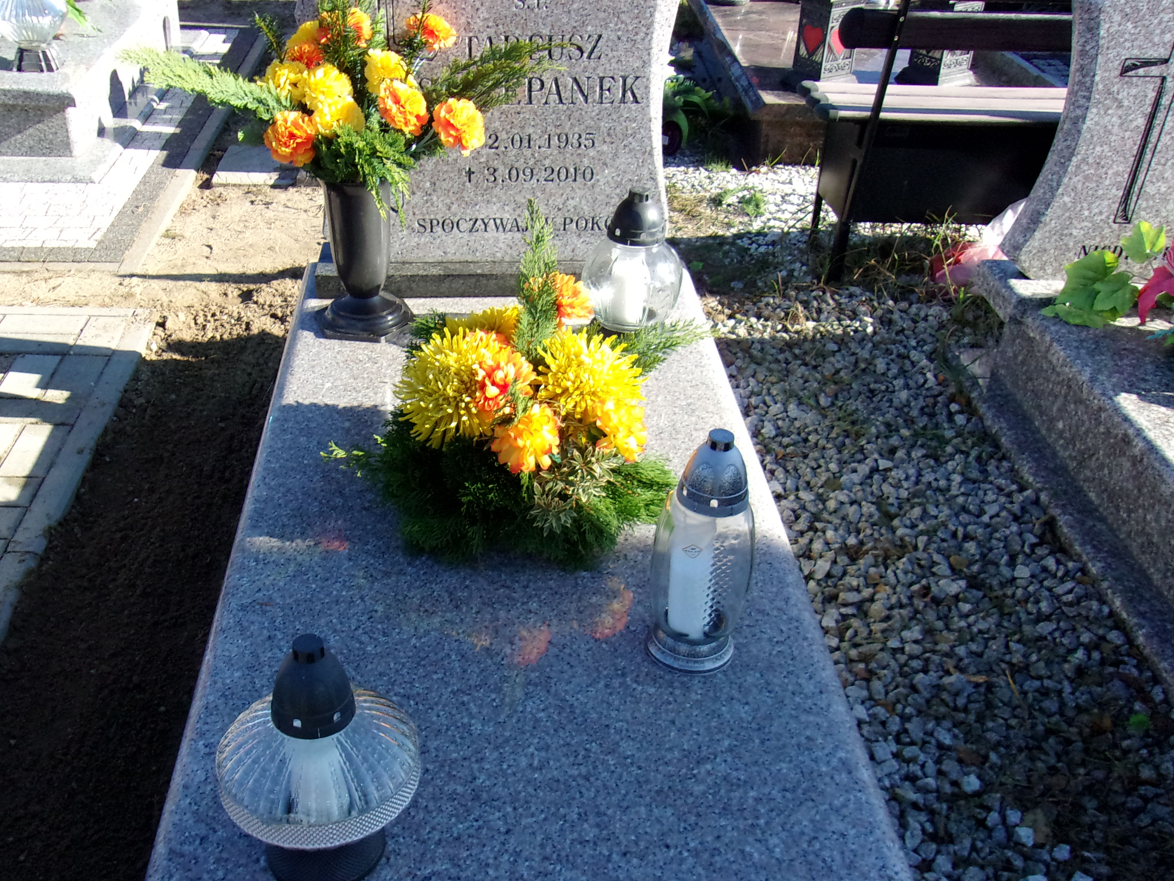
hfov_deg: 51.0
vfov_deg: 39.6
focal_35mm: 36
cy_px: 503
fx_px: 1221
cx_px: 470
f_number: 10.4
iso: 200
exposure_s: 1/90
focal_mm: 4.9
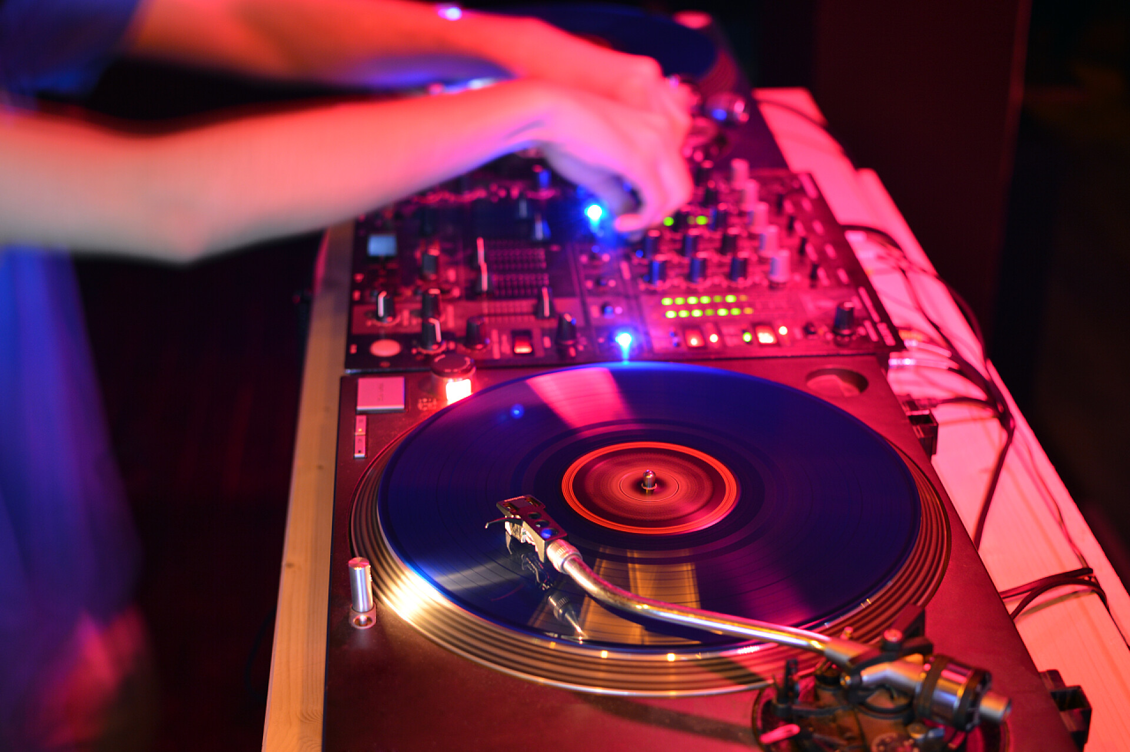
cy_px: 376
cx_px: 565
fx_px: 1647
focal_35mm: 52
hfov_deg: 37.9
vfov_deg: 25.7
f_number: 2.5
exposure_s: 1.6
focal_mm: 35
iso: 200
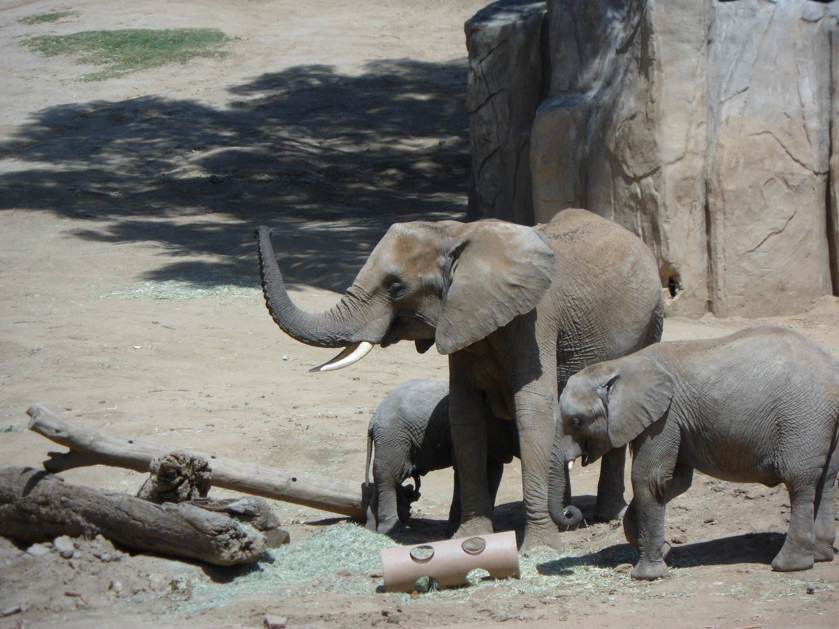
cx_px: 420
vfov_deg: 5.5
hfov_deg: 7.3
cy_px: 314
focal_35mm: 271
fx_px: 6569
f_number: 5.9
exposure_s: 1/500
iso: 80
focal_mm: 46.8
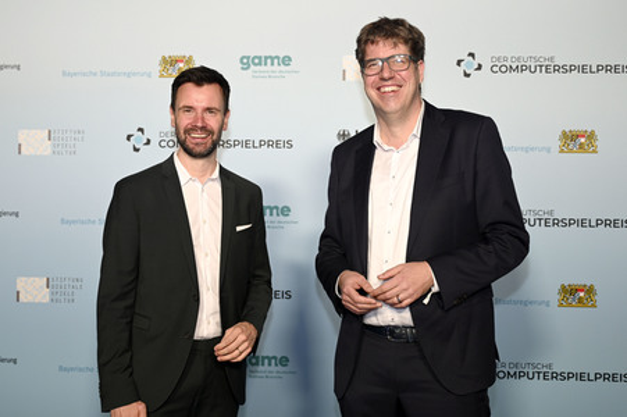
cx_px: 314
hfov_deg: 43.6
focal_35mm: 45
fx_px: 783
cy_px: 208
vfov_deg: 29.8
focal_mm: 45
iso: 1000
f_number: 4
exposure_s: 1/160
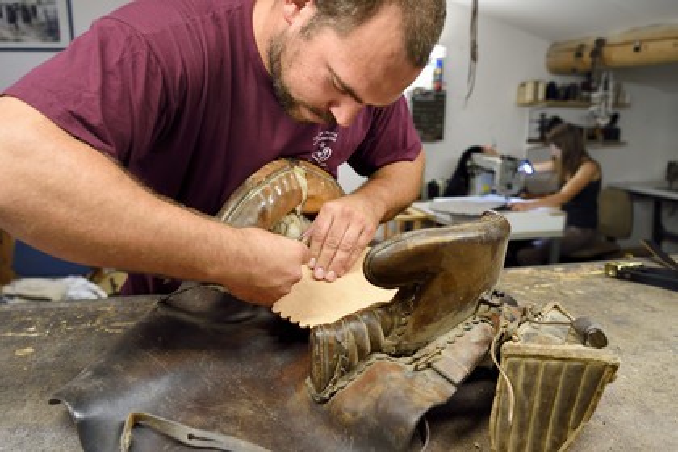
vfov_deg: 53.1
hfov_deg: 73.7
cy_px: 226
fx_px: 452
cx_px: 339
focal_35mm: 24
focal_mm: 24
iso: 800
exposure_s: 1/80
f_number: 3.5
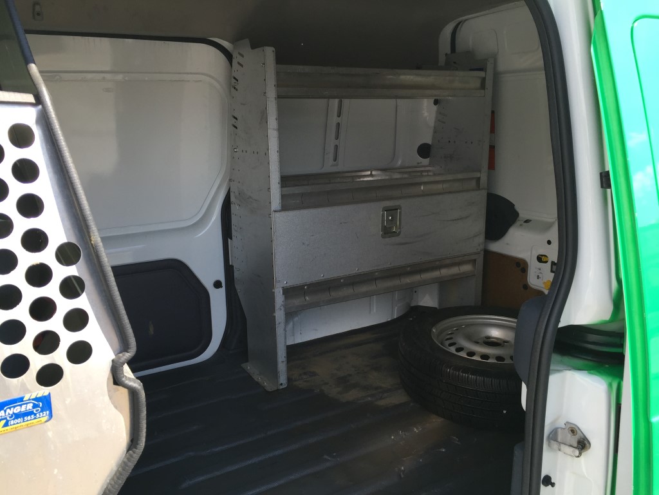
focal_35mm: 29
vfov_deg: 48.2
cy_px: 248
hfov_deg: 61.7
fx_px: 552
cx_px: 330
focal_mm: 4.15
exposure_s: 1/344
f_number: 2.2
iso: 32
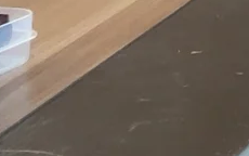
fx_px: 1351
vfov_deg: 5.8
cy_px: -410
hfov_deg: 9.5
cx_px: 564
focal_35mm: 199
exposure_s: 1/60
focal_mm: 2.69
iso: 320
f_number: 1.9
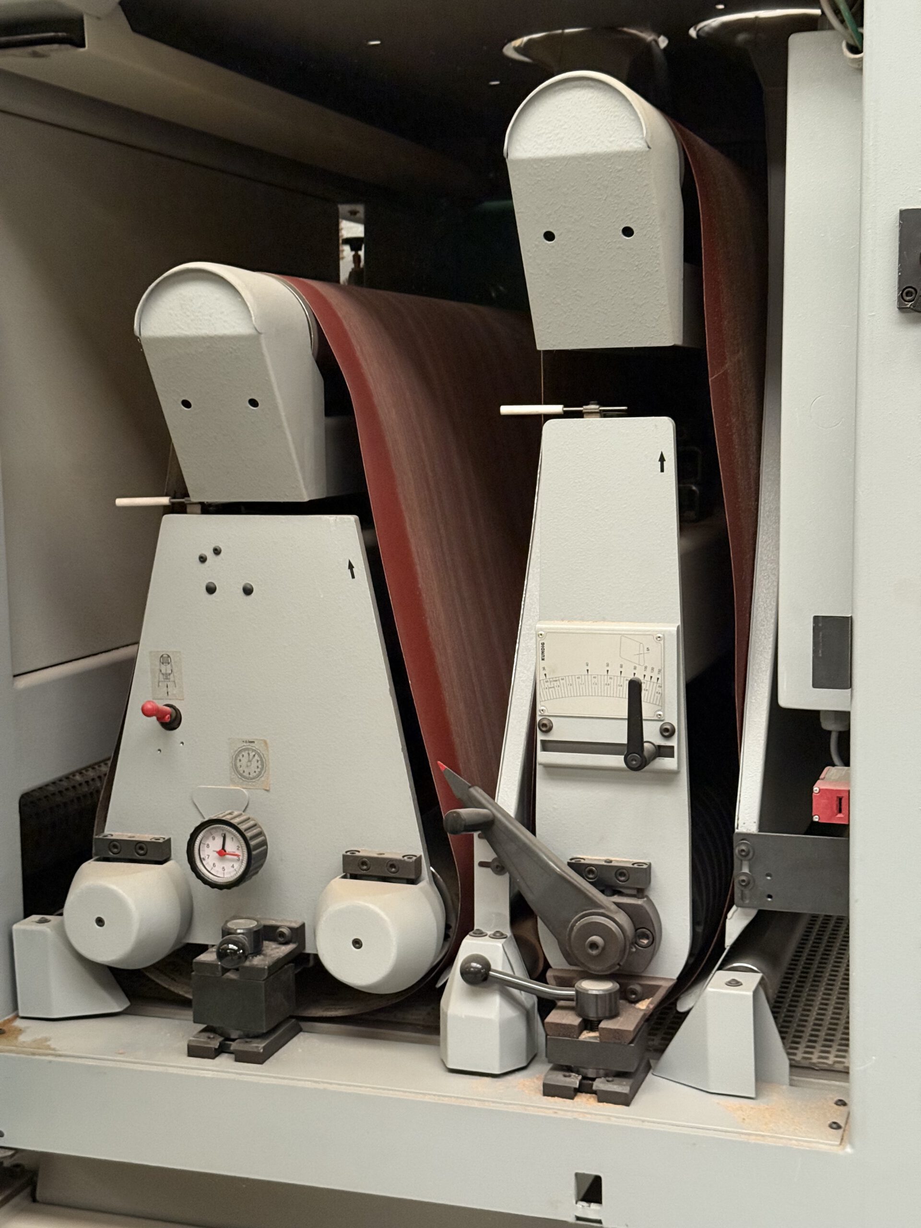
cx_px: 460
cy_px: 614
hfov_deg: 30.3
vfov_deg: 39.7
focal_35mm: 48
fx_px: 1703
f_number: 1.78
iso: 500
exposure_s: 1/38
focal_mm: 6.76
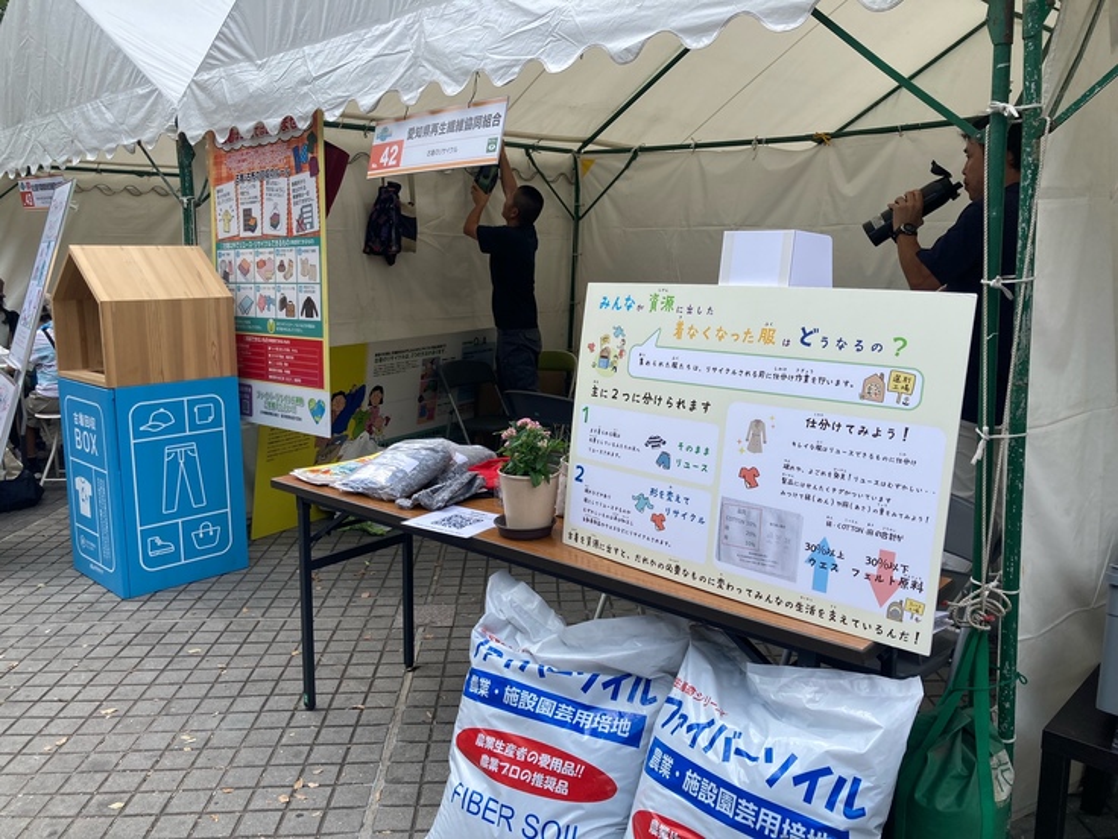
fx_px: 904
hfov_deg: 63.4
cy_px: 420
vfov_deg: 49.7
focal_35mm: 28
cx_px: 559
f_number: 1.8
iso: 20
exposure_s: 1/727
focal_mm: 3.99
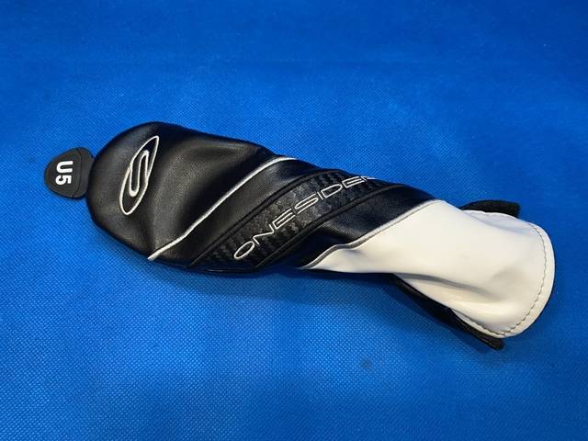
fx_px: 442
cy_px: 220
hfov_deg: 67.3
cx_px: 294
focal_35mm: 26
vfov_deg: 53.1
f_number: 1.8
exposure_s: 1/60
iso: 80
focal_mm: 4.25
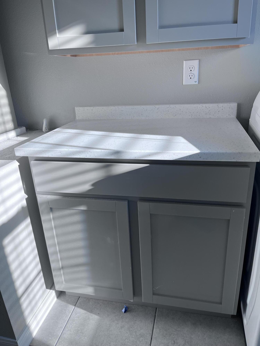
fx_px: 260
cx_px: 130
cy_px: 173
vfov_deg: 67.3
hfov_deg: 53.1
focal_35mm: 26
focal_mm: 5.1
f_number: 1.6
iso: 50
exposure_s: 1/322
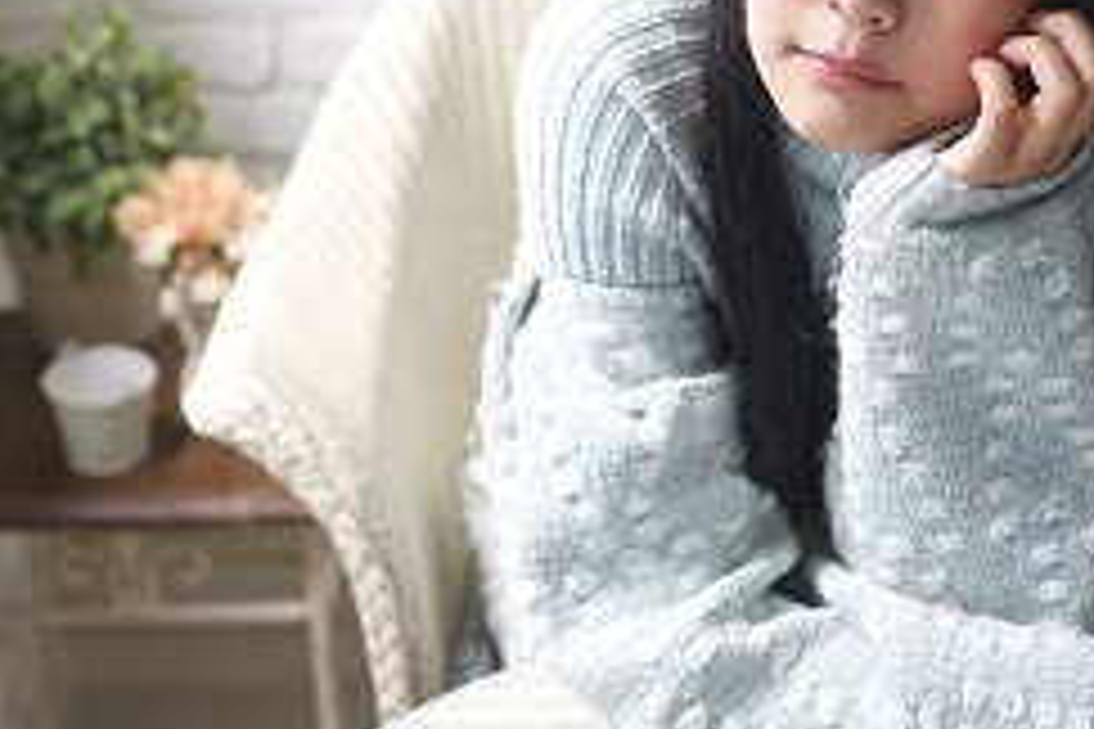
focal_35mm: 103
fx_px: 3130
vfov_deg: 13.3
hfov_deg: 19.7
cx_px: 833
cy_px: 218
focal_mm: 50
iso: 320
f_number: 2.8
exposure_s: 1/50
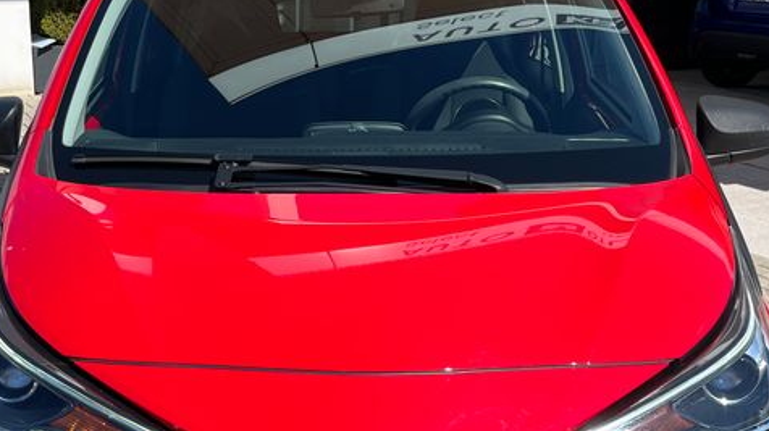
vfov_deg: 19.5
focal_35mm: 61
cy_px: 329
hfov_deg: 34.2
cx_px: 294
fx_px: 1243
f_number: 1.6
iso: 50
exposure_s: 1/2755
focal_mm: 5.1
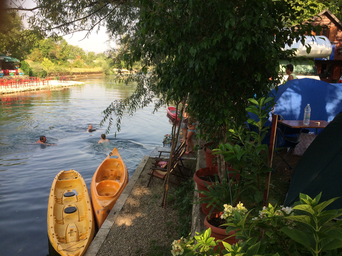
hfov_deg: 61.7
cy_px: 128
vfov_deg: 48.2
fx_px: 287
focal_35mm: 29
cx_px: 171
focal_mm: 4.15
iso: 32
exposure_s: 1/500
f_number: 2.2
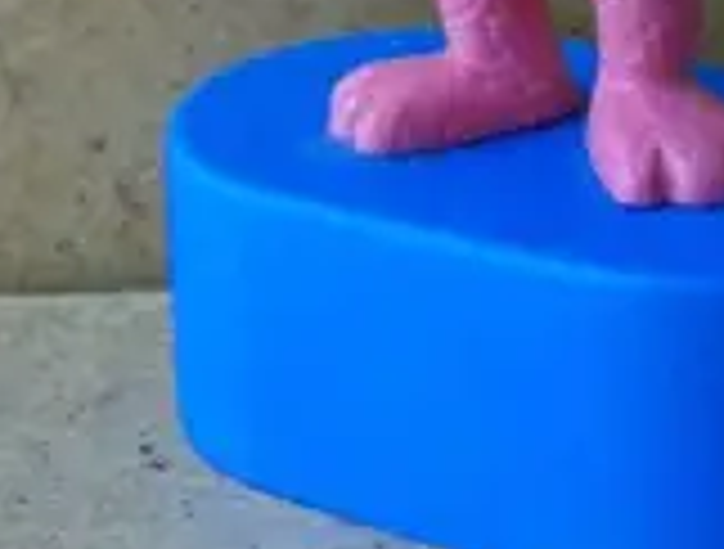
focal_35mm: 106
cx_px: 465
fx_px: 2225
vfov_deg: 13.7
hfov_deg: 18.4
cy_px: -86
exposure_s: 1/69.2
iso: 100
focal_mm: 6
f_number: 2.8
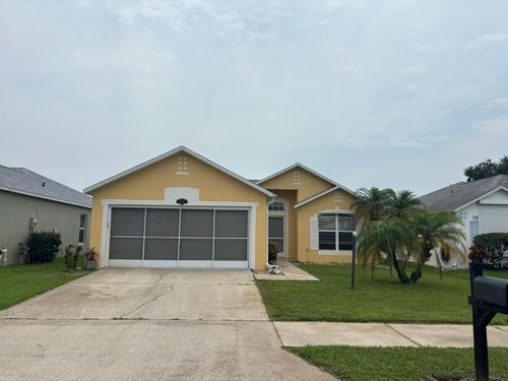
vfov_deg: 53.1
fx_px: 382
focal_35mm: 26
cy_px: 190
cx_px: 254
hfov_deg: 67.3
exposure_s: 1/7692
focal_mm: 5.96
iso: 50
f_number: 1.6
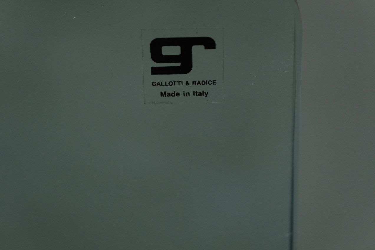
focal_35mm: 117
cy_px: 125
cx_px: 188
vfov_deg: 11.7
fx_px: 1219
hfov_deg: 17.5
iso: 2000
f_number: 4
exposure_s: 1/110
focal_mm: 78.1
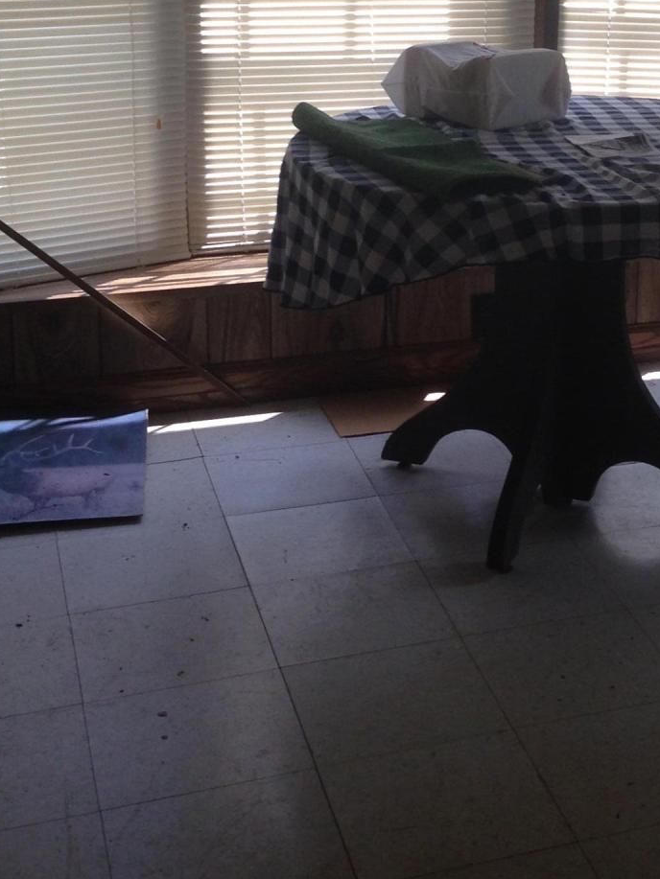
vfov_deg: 26.4
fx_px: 1830
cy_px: 151
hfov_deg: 19.8
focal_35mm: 72
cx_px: 678
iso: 64
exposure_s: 1/120
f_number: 2.4
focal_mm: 4.12
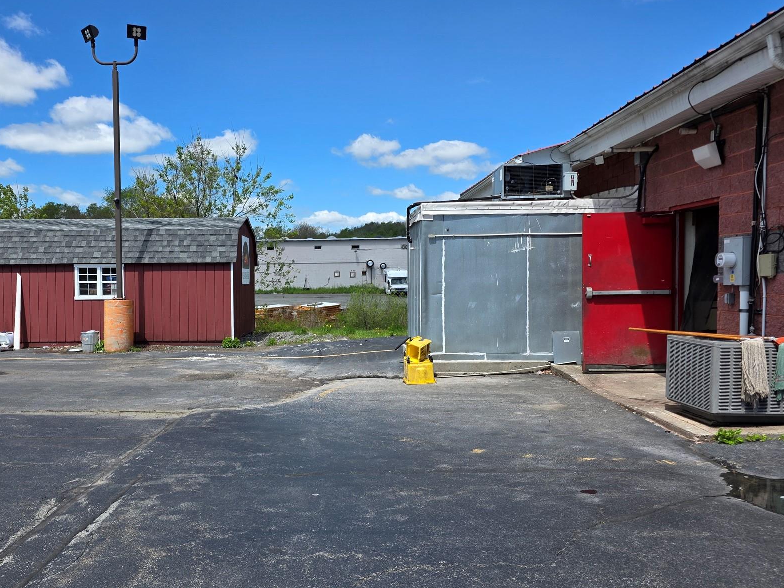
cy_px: 298
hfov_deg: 59.4
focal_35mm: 30
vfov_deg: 46.8
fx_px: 680
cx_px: 309
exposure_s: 1/5296
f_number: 1.7
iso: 80
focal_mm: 6.3
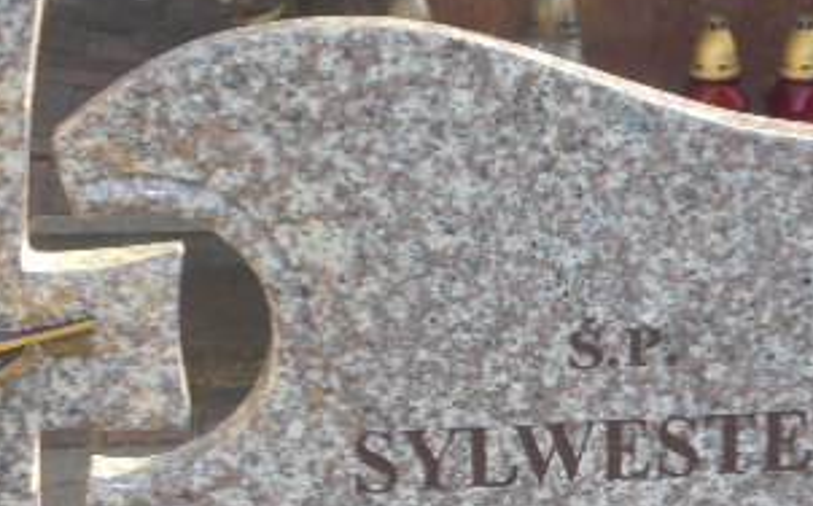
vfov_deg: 10.3
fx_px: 2789
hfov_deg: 16.6
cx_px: 538
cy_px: 517
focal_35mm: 126
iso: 100
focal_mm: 10.1
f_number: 5.2
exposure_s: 1/30
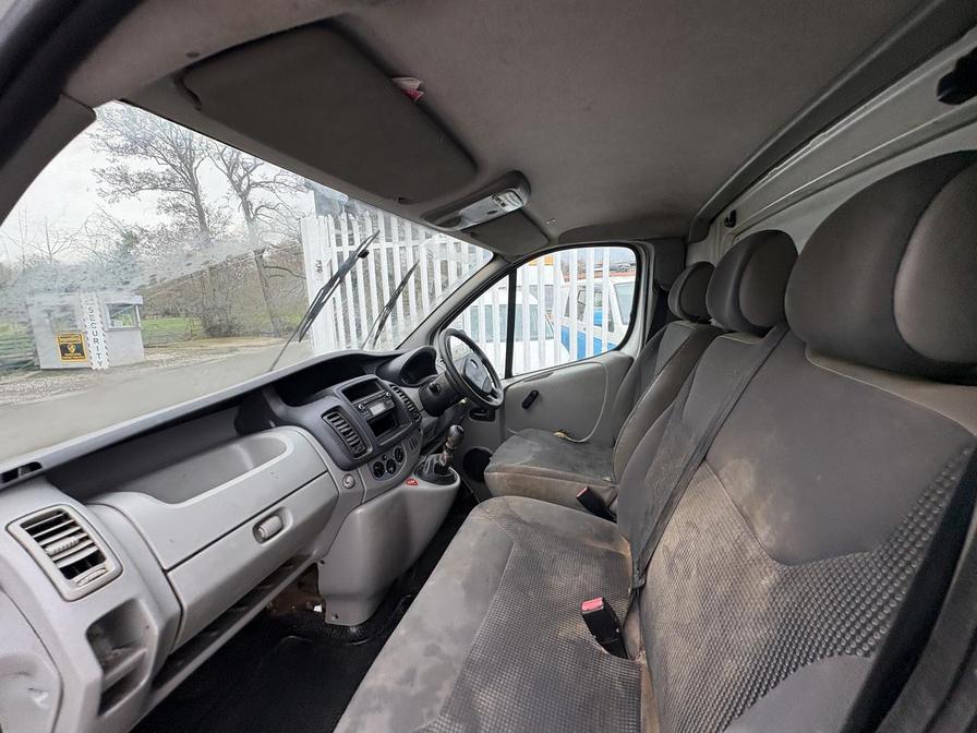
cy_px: 366
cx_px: 488
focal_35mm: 14
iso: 64
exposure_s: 1/99
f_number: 2.2
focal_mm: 2.22
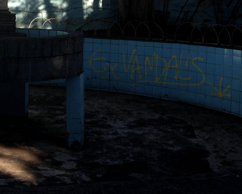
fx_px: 559
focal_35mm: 78
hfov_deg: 23.7
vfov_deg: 19.4
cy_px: 27
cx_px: 16
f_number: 2.4
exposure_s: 1/497
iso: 50
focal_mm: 4.28
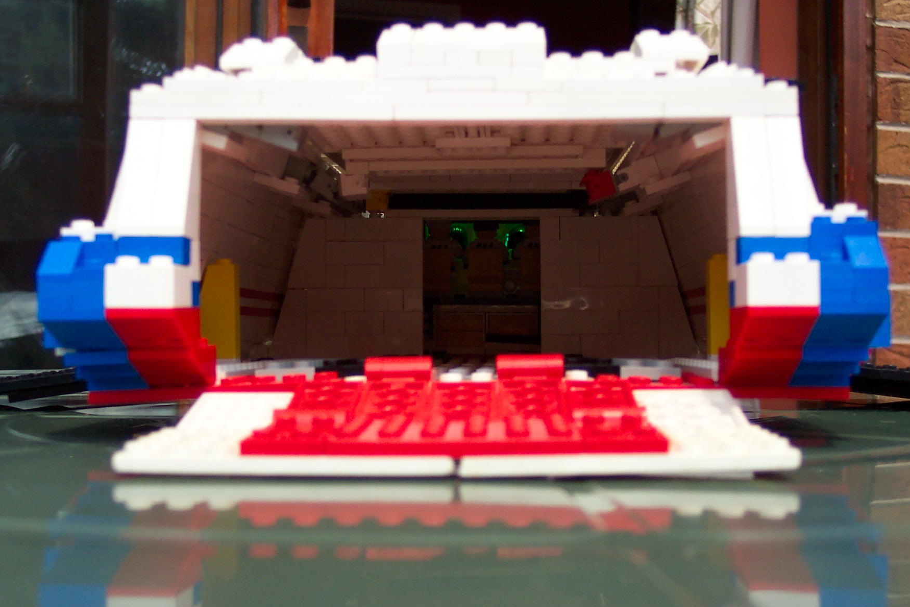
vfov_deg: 28.6
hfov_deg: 41.9
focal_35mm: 47
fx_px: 1188
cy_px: 308
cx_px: 462
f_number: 2.8
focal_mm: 8
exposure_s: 1/500
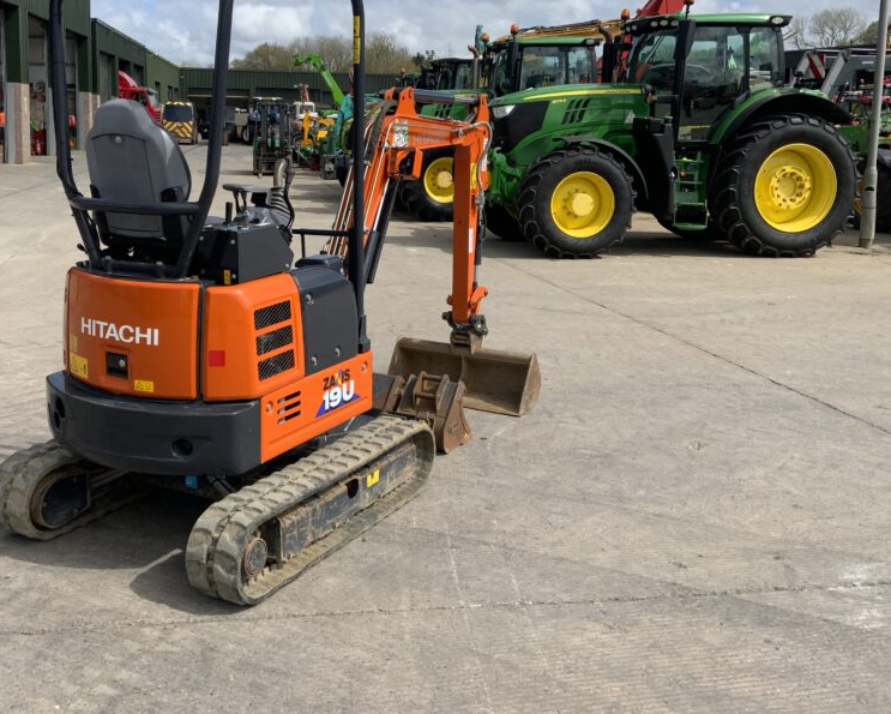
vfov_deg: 37.9
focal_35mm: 39
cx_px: 332
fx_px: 1029
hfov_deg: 46.4
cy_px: 256
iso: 16
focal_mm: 3
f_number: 1.8
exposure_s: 1/2141
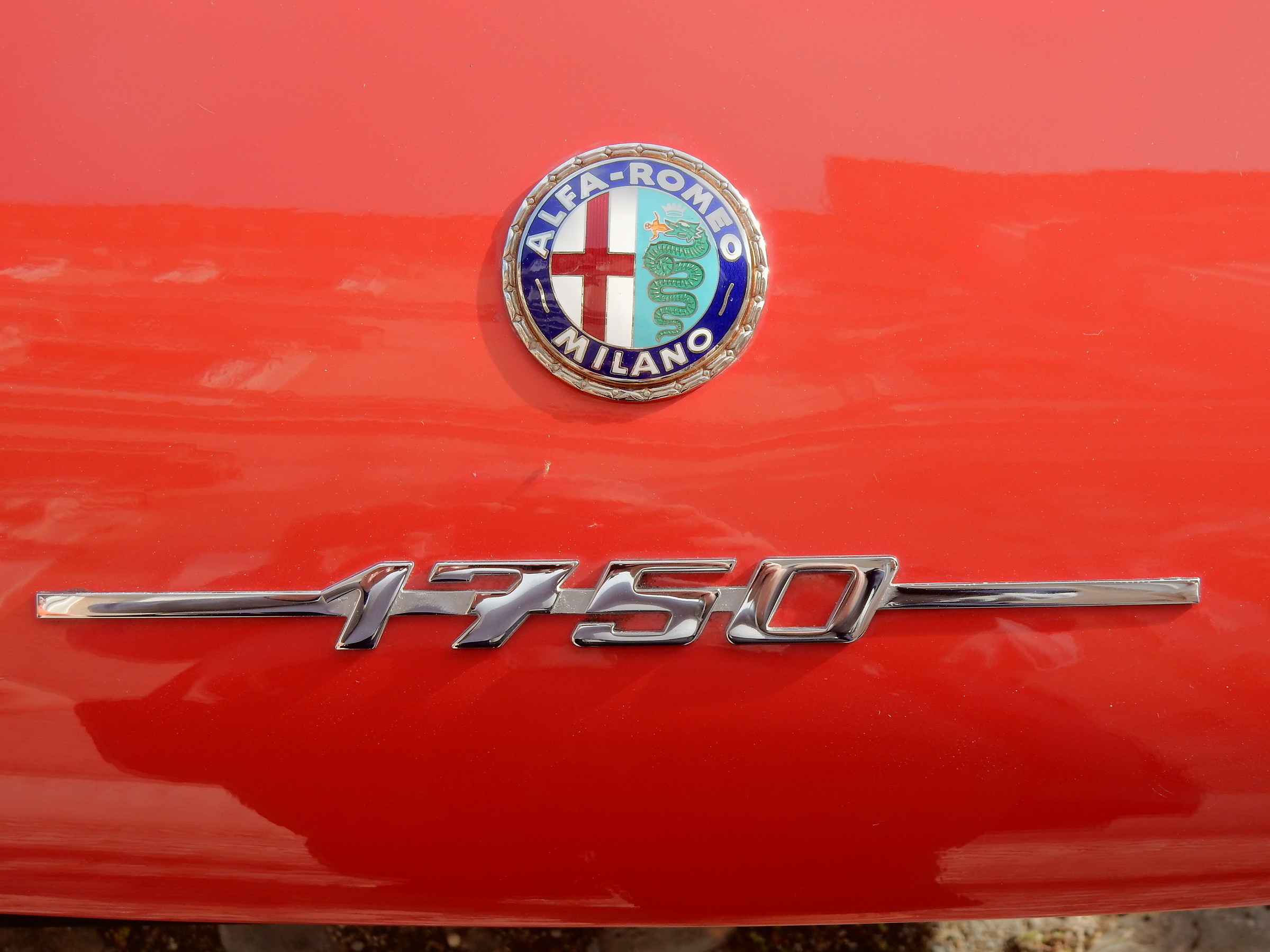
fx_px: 2605
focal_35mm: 71
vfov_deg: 20.7
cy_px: 476
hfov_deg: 27.4
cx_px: 635
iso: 125
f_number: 4.8
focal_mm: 12.6
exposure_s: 1/160
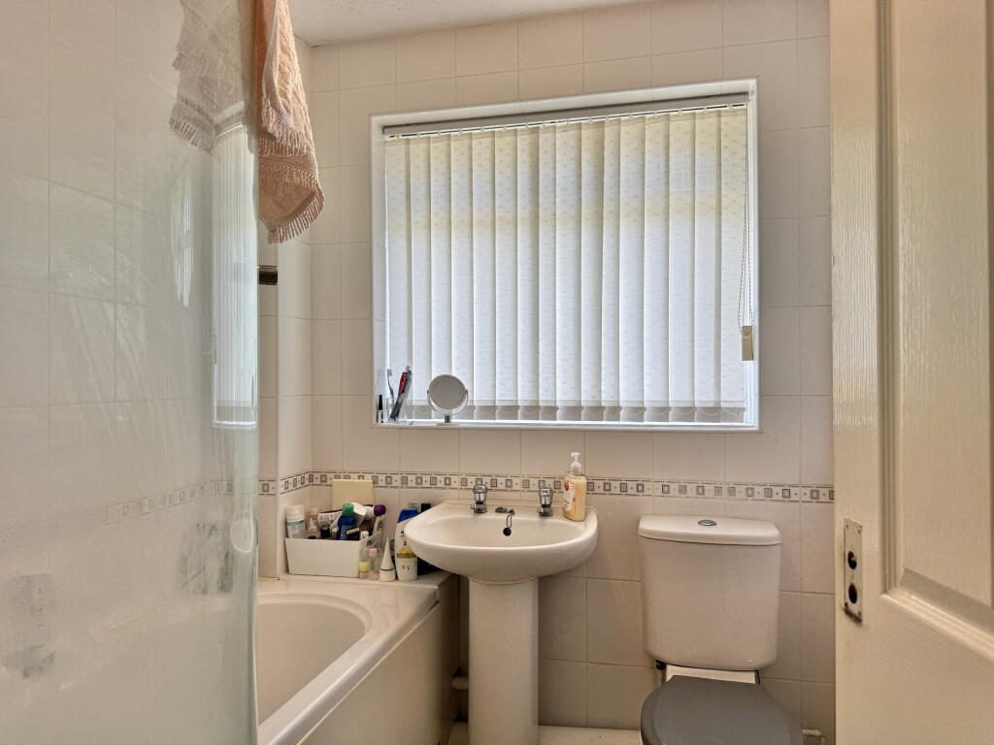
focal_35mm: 24
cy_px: 372
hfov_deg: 71.6
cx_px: 497
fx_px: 689
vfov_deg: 56.8
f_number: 1.78
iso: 80
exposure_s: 1/301
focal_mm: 6.76
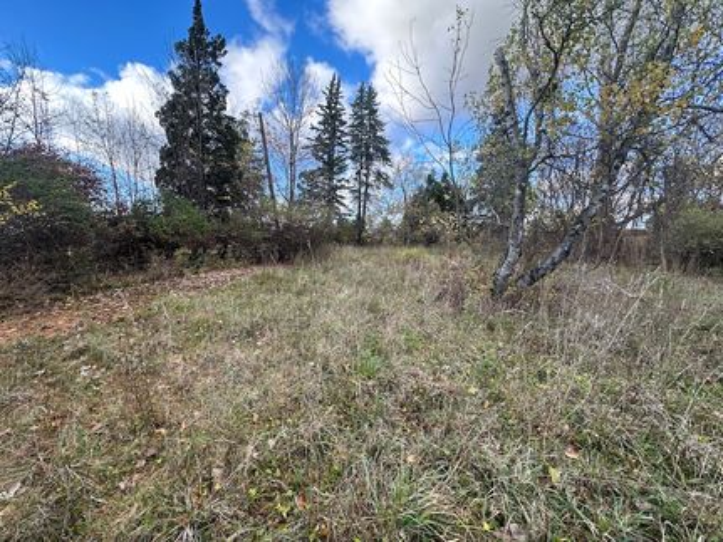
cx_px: 362
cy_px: 271
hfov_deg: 102.1
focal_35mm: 14
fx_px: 292
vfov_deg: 85.6
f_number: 2.2
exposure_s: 1/202
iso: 40
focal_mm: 2.22
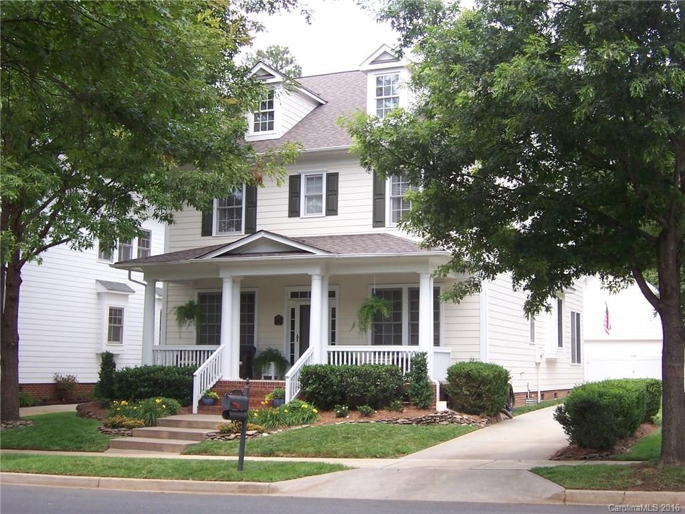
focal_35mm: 49
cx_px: 342
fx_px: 970
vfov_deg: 29.7
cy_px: 257
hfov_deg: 38.9
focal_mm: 8.2
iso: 80
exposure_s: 1/180
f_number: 4
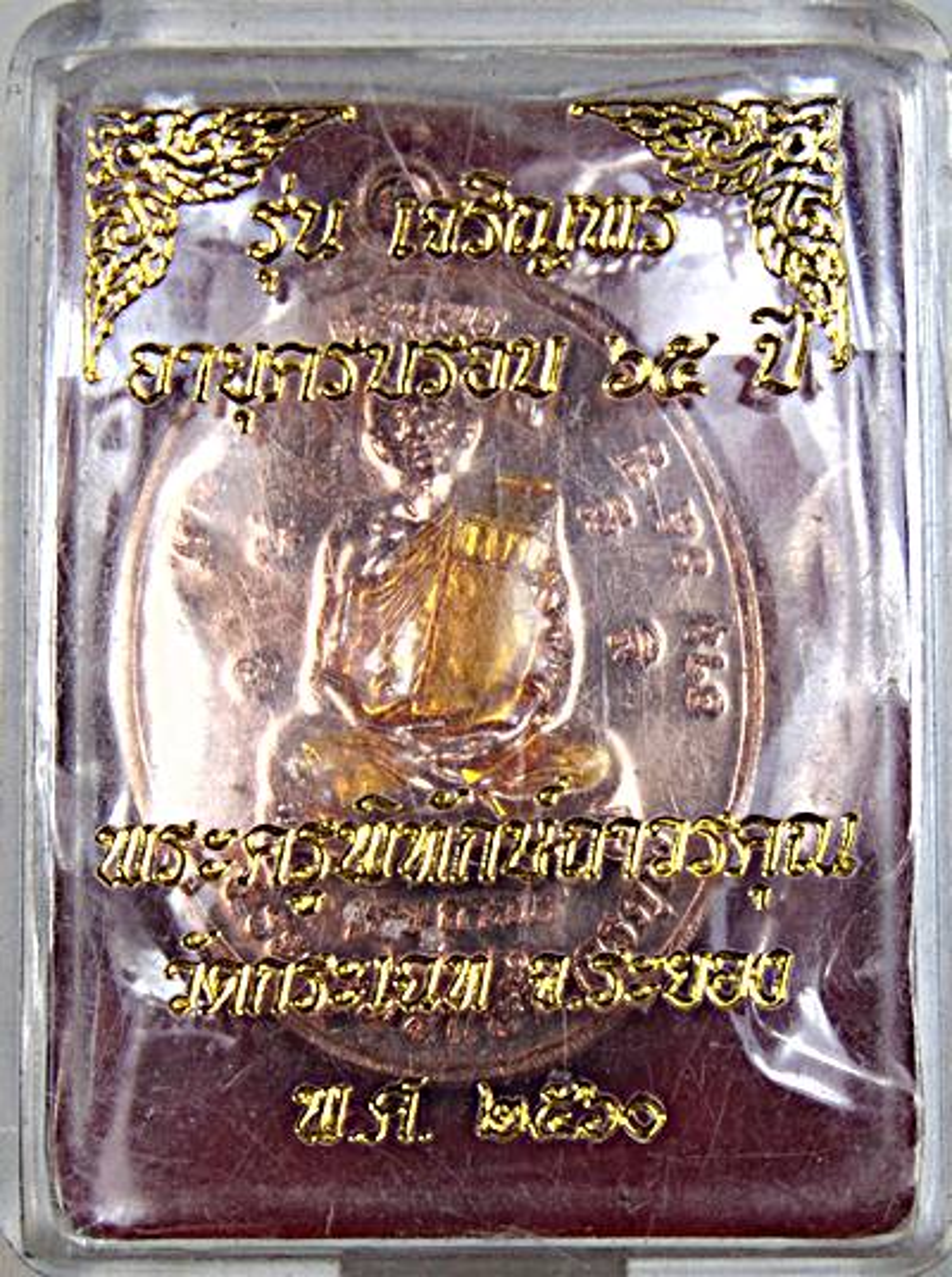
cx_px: 476
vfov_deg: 27.4
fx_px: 2612
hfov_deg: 20.7
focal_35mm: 71
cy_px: 638
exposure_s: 1/80
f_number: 3.7
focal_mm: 12.8
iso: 80
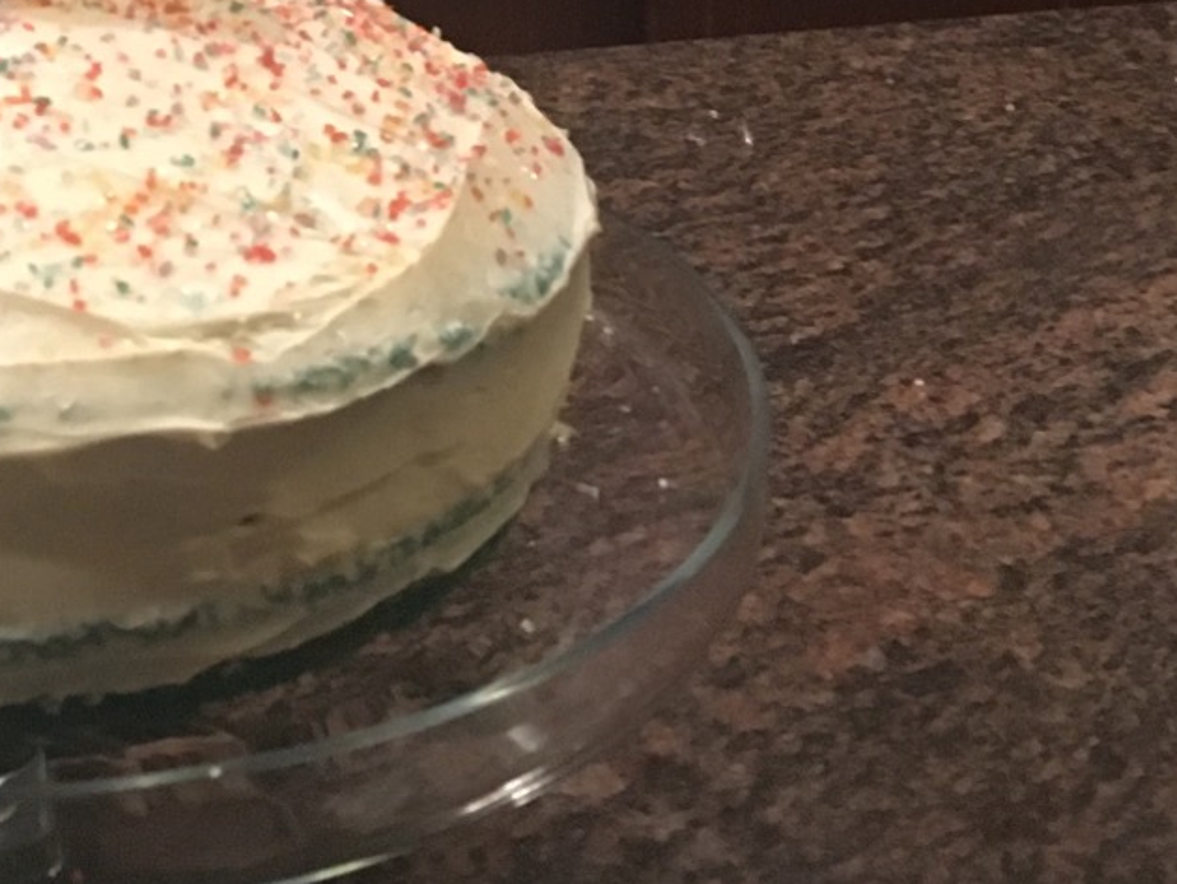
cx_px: 77
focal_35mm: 92
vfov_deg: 15.1
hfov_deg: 20.8
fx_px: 3129
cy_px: -344
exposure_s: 1/15
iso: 250
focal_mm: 4.15
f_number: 2.2
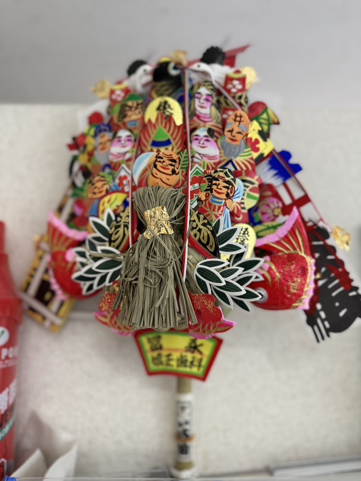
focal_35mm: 24
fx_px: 334
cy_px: 240
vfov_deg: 71.6
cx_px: 180
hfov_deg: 56.8
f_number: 1.78
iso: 160
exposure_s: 1/100
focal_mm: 6.76
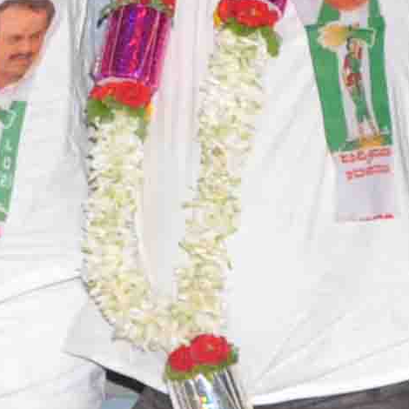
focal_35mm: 209
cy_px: 240
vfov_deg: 8.4
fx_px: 2794
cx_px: -761
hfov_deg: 7.5
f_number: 4.5
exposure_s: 1/125
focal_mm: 18
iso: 400
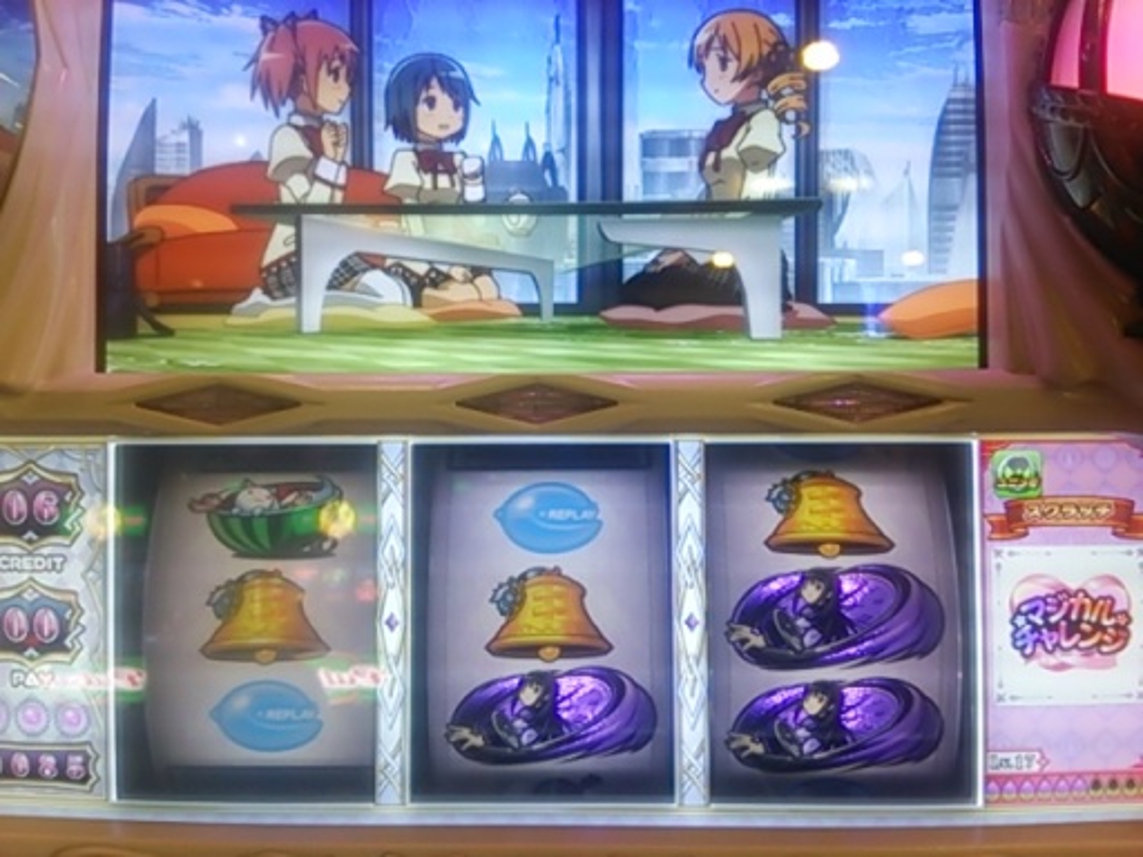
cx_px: 572
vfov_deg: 46.8
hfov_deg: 60.0
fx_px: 991
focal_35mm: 30
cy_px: 428
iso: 64
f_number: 1.94
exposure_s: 1/48
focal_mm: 4.06
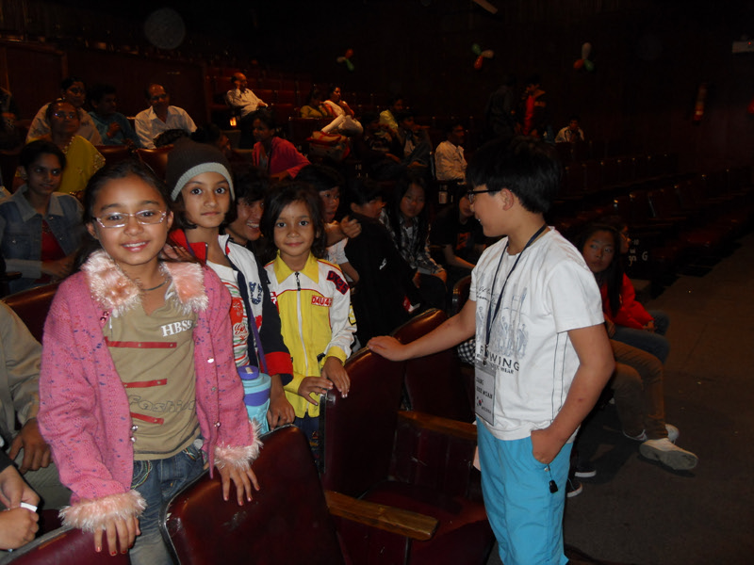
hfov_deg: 63.4
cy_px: 282
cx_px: 377
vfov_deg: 49.7
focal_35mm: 28
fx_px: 610
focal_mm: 6
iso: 200
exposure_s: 1/45
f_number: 2.8
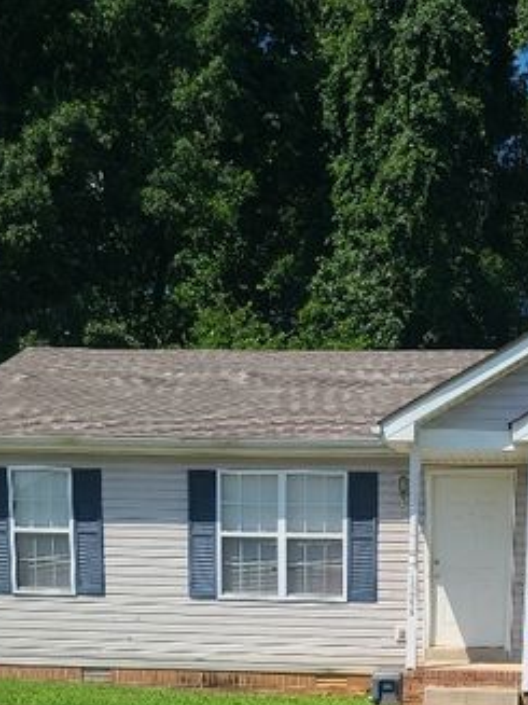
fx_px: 1079
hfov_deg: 27.1
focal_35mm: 53
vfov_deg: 33.0
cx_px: 403
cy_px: 717
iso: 50
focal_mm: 5.4
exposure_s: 1/3333
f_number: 1.8
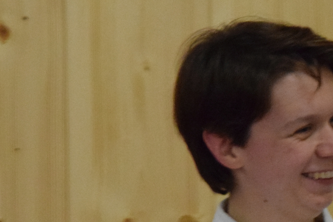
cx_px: 412
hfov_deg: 4.4
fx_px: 4305
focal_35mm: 465
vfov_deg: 3.0
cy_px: 189
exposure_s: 1/100
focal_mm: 105
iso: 6400
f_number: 11
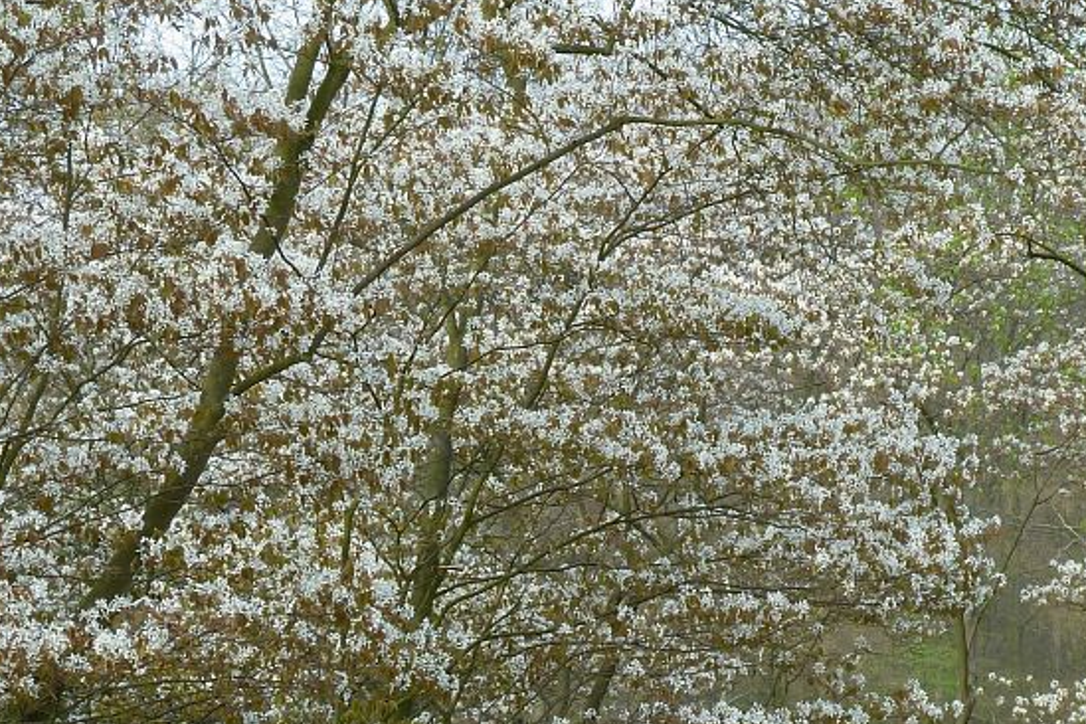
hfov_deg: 15.7
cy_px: 637
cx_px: 764
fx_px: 3921
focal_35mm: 130
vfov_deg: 10.5
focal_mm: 11
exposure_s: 1/80
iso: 80
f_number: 4.1
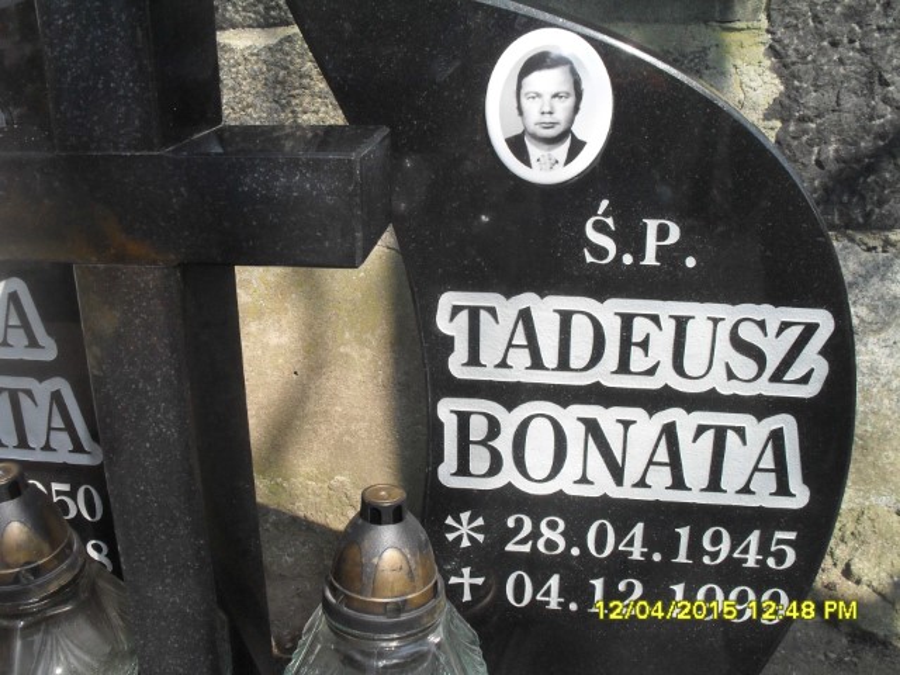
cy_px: 338
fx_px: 910
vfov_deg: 40.7
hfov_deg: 52.6
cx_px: 450
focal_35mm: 35
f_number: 8.4
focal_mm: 6.3
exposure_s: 1/250
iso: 200
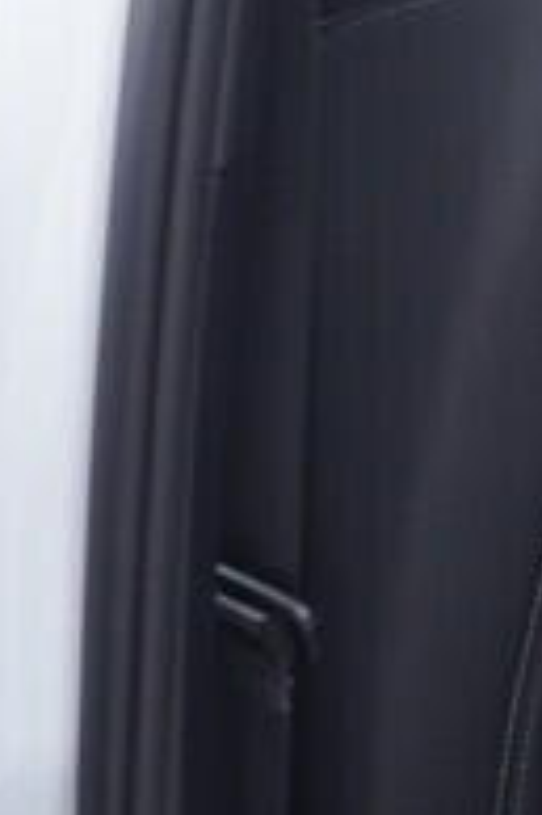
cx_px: 1302
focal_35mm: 190
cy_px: 250
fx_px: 4298
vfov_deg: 10.8
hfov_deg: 6.8
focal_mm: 24
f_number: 2.8
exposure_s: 1/40
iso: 200
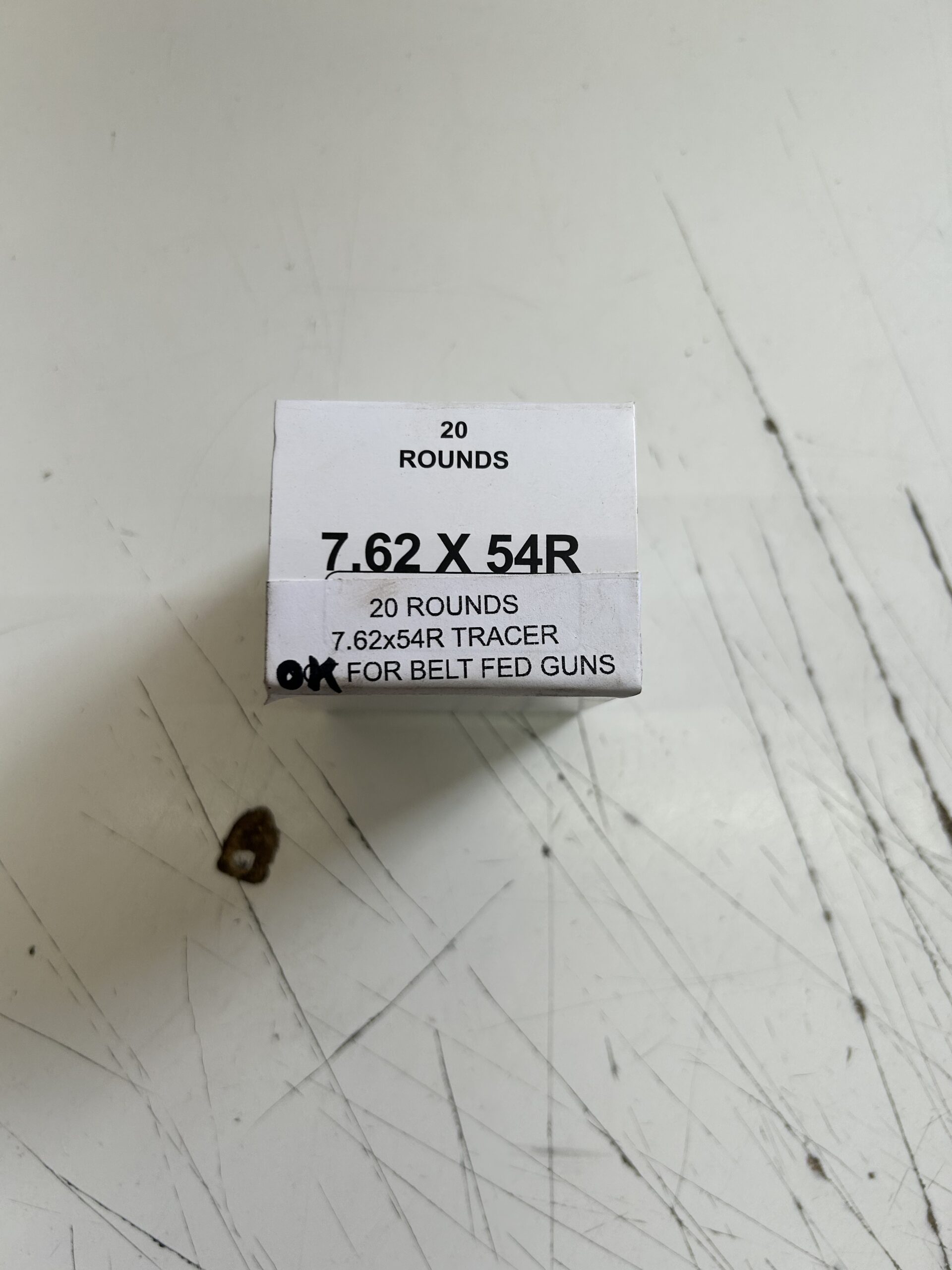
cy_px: 635
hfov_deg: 53.1
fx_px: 953
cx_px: 476
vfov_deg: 67.3
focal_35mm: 26
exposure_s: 1/394
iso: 50
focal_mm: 5.7
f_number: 1.5
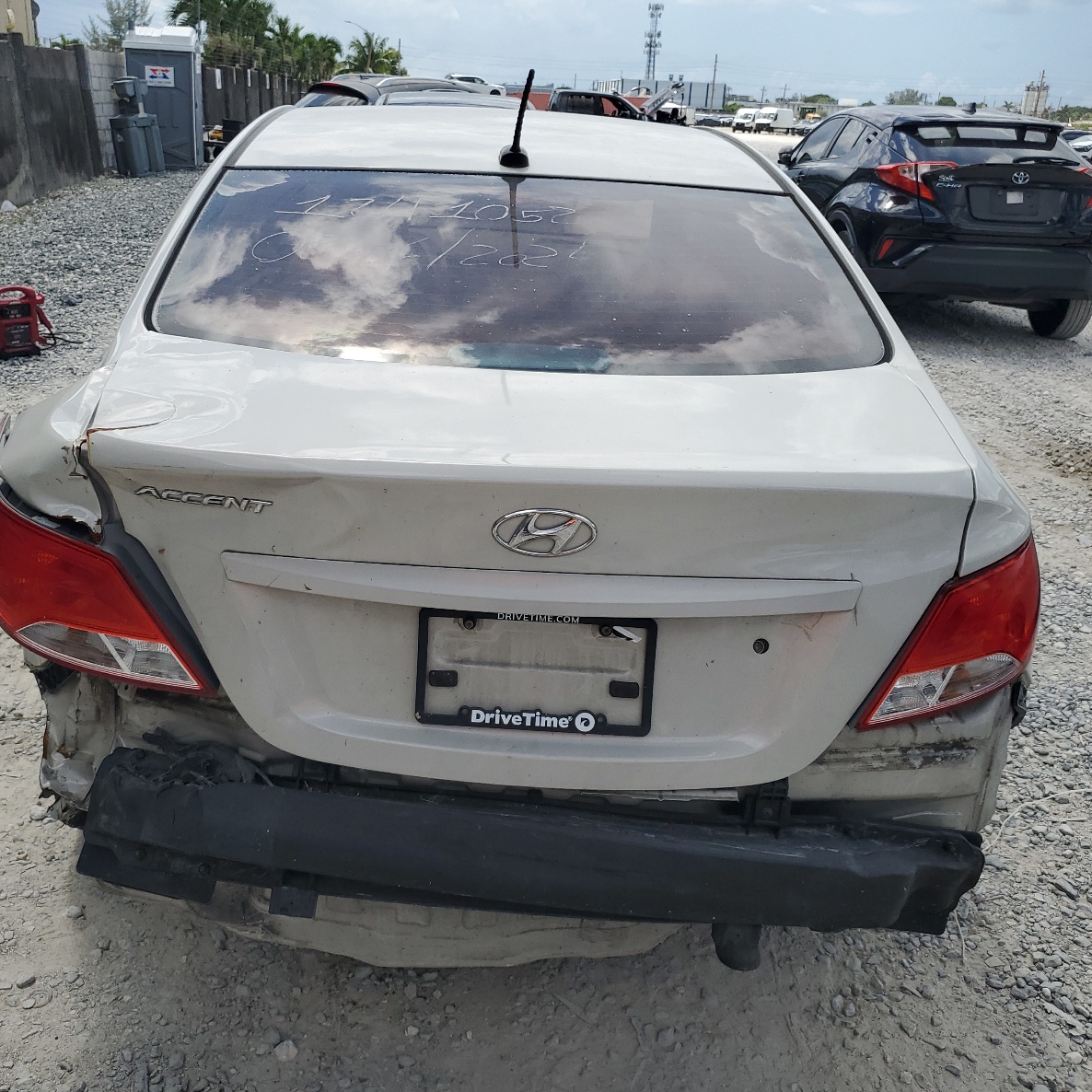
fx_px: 1106
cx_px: 508
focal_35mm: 31
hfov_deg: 52.5
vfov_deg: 52.5
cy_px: 547
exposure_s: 1/3333
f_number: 1.5
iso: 50
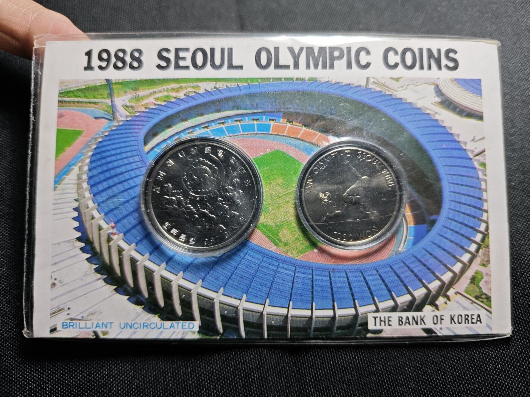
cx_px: 265
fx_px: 367
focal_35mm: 24
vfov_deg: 56.8
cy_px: 198
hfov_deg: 71.6
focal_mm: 5.84
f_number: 1.6
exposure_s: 1/76.5
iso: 100
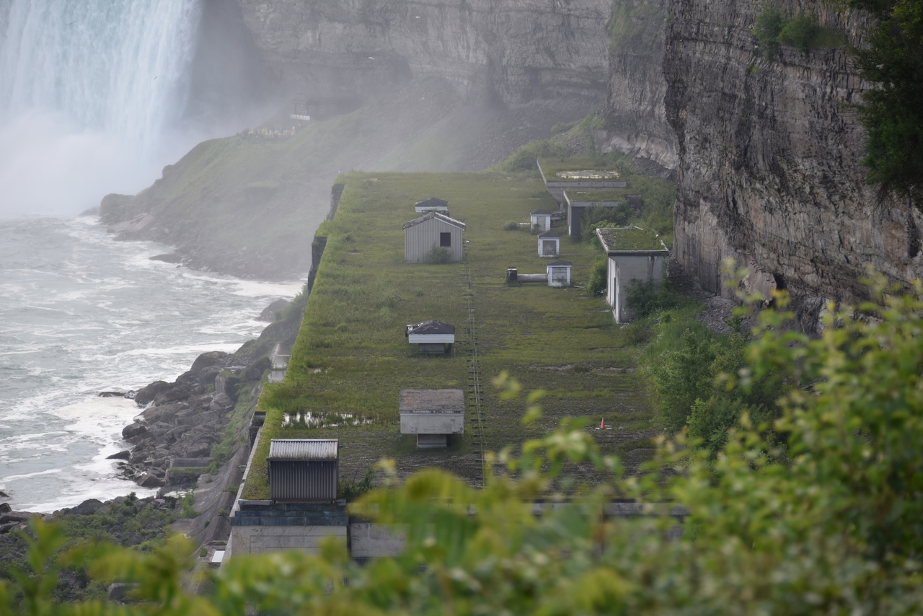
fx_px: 3462
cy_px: 308
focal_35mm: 135
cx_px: 462
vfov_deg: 10.2
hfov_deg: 15.2
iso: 180
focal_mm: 135
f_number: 5.6
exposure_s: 1/320
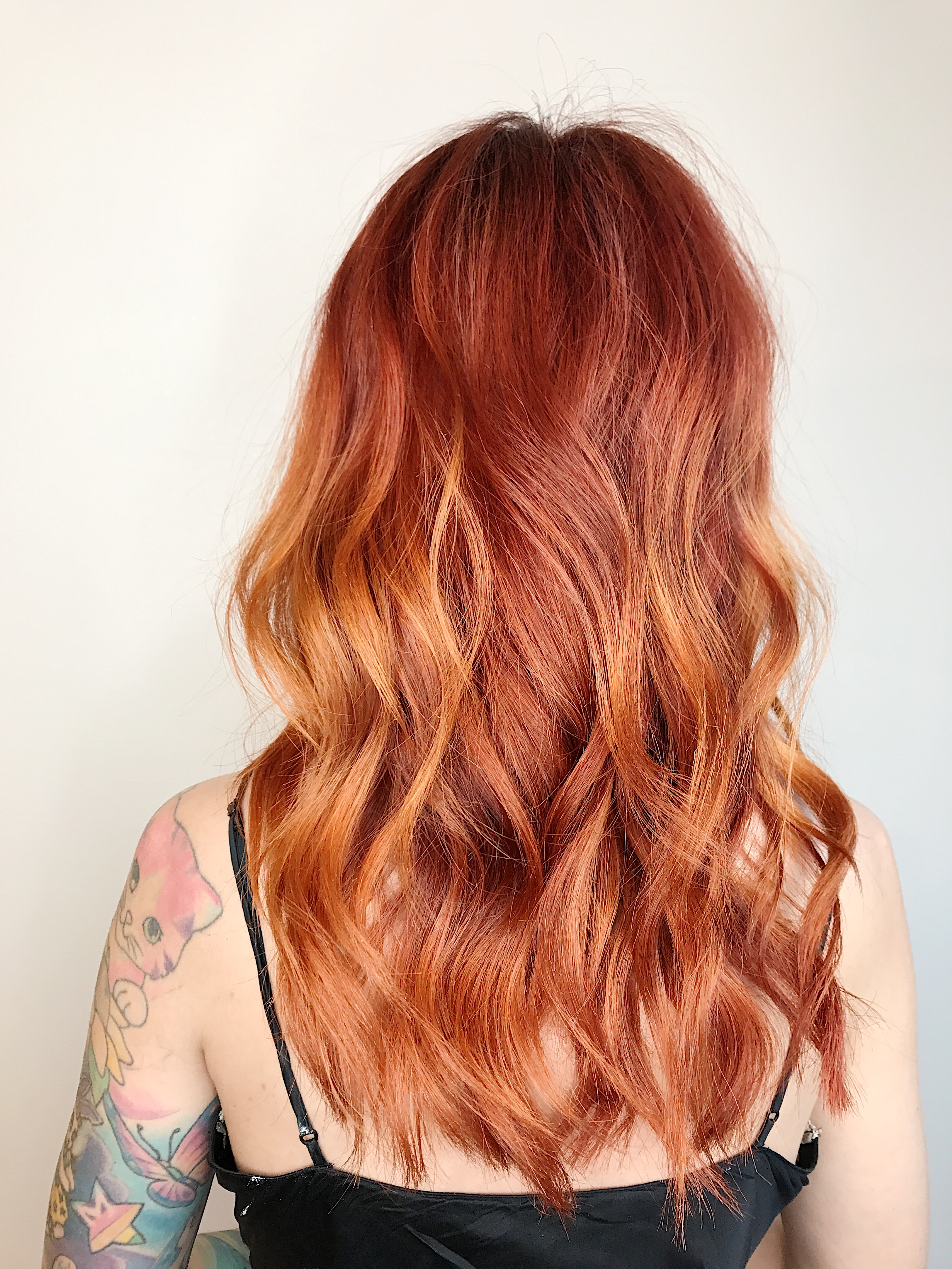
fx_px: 1027
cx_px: 476
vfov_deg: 63.4
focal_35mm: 28
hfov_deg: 49.7
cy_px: 634
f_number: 1.8
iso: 25
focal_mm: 3.99
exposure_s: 1/60
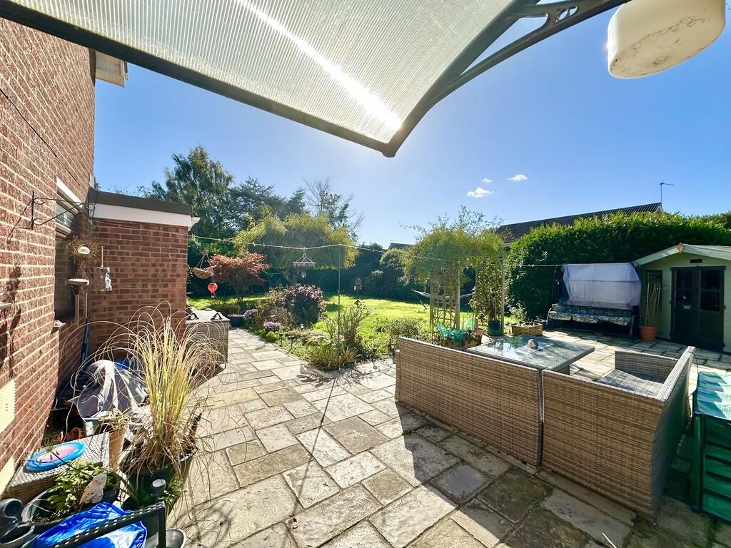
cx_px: 366
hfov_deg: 102.1
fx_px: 296
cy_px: 274
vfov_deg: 85.7
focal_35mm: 14
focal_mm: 2.22
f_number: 2.2
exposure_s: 1/2564
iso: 40
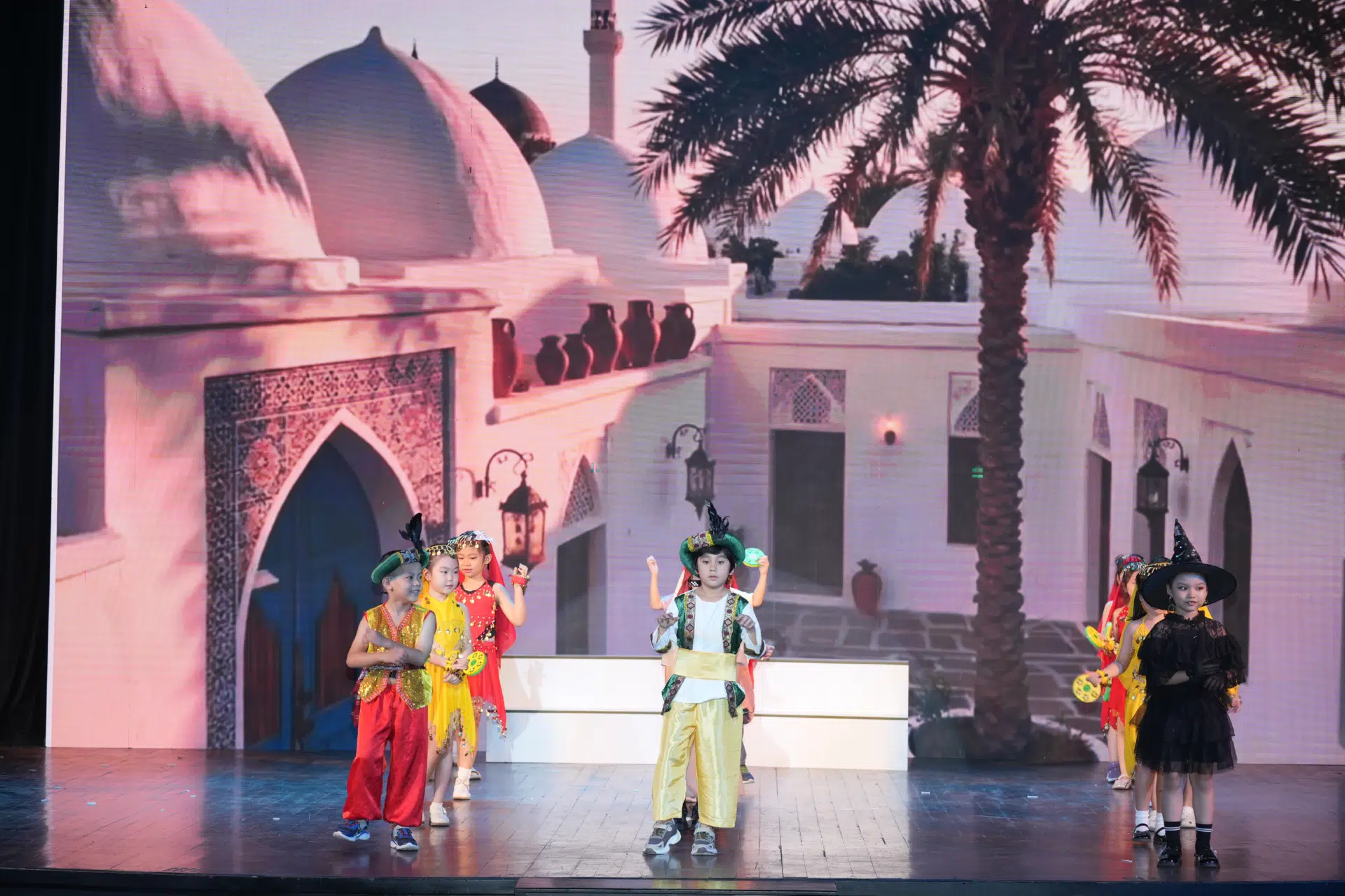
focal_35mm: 85
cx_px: 672
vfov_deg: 16.1
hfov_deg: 23.9
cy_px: 448
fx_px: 3175
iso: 800
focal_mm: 85
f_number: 4
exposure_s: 1/125
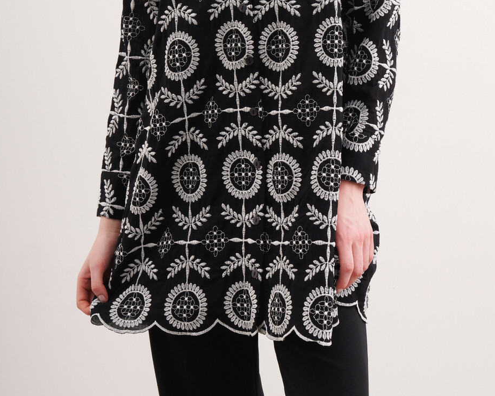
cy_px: 21
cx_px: 290
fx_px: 1612
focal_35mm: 110
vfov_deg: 13.8
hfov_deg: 17.4
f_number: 11
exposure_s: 1/160
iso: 400
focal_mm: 60
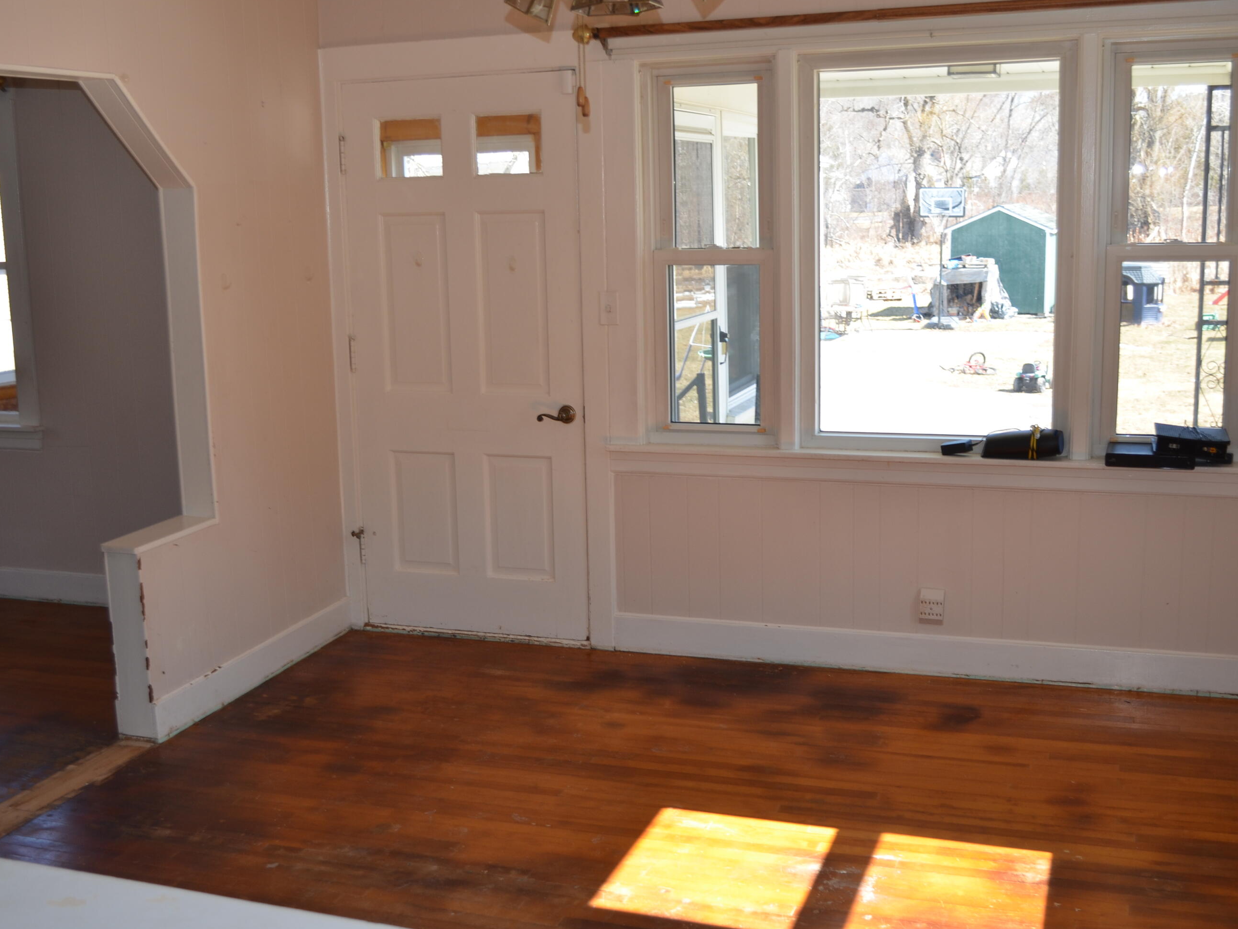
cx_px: 595
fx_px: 1430
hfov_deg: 46.8
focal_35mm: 40
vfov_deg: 36.0
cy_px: 469
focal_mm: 24
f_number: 4
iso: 220
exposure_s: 1/125
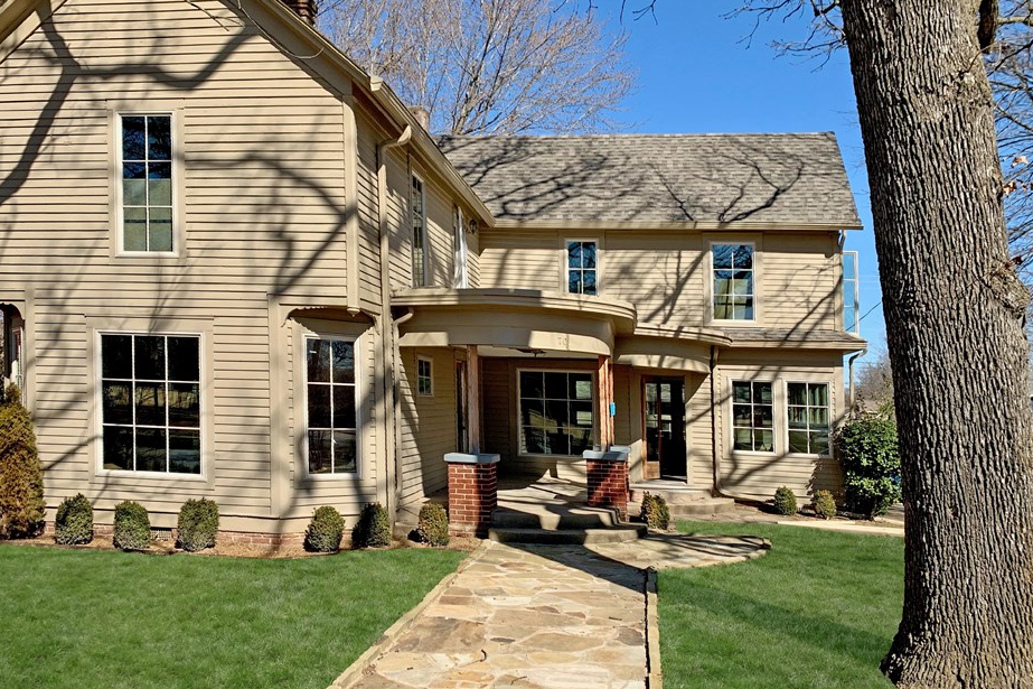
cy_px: 328
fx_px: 861
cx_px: 507
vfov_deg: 43.6
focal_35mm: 30
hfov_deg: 61.9
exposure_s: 1/1992
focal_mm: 4.25
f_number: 1.8
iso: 25
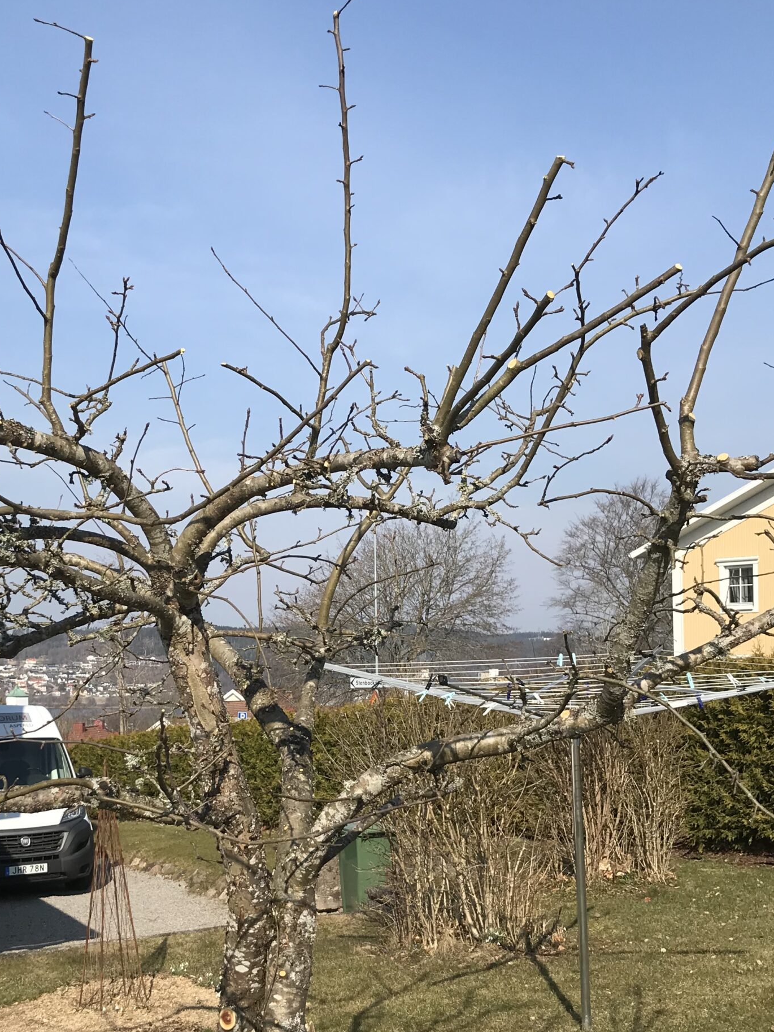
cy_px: 616
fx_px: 1371
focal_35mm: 46
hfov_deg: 31.3
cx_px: 257
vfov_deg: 41.1
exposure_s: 1/2283
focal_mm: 3.99
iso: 20
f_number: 1.8
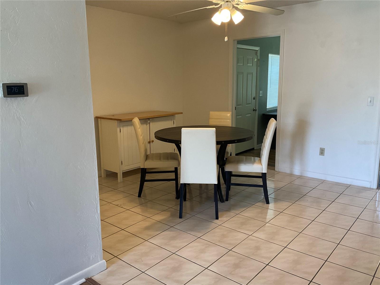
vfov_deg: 48.2
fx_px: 318
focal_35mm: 29
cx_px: 190
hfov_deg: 61.7
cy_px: 142
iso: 64
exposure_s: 1/60
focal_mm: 3
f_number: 1.8
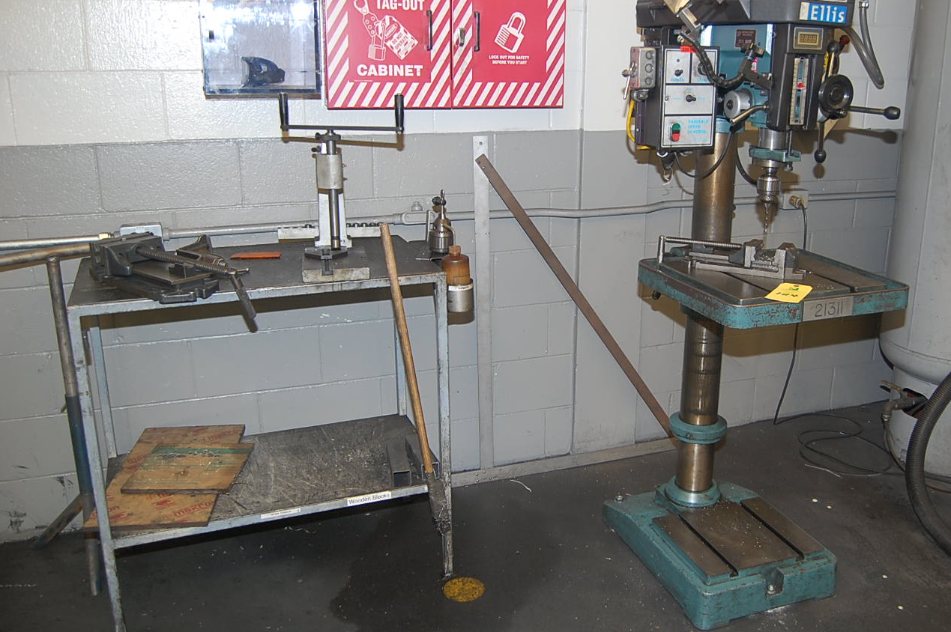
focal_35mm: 32
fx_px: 845
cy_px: 283
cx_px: 553
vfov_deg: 41.0
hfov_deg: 58.4
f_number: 4
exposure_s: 1/60
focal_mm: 18
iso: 400
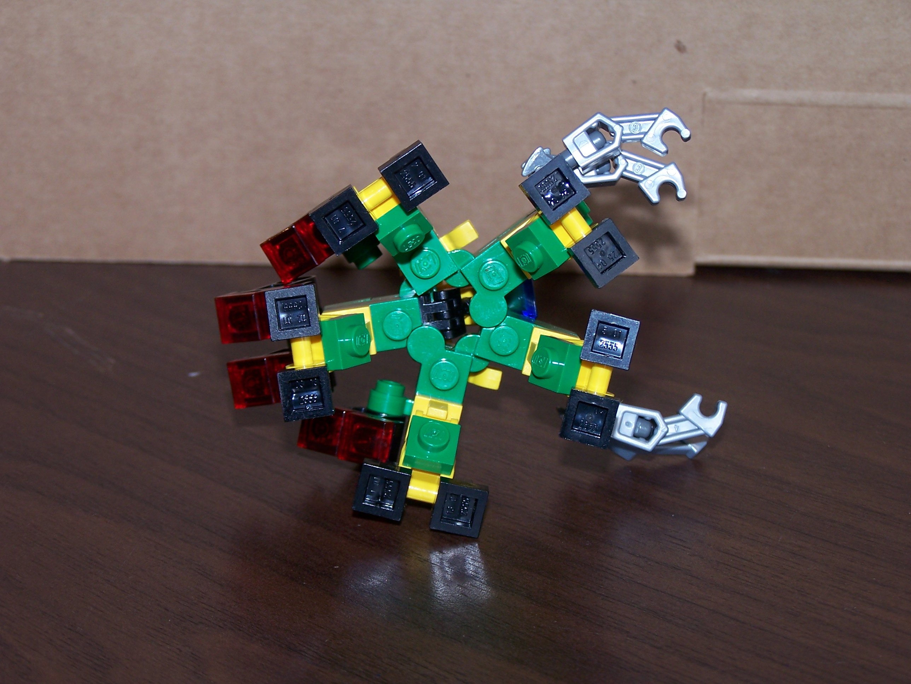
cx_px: 456
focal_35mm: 94
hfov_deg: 20.9
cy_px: 342
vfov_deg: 15.7
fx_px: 2474
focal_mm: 15.6
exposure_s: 1/80
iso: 80
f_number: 3.2
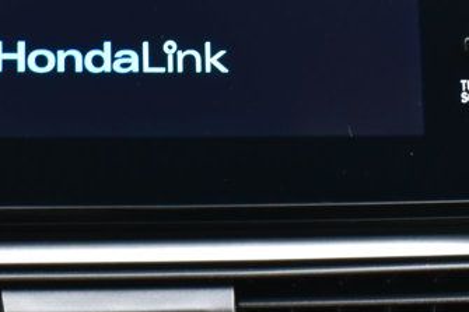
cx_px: 134
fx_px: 1432
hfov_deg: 18.5
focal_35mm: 110
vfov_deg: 12.3
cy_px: 18
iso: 450
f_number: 6.3
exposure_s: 1/15
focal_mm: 24
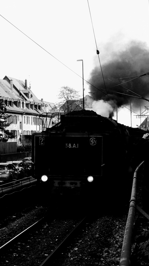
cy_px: 133
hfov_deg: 13.0
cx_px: 56
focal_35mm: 93
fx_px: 653
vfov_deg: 22.9
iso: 100
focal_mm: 15.41
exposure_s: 1/160
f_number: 4.5
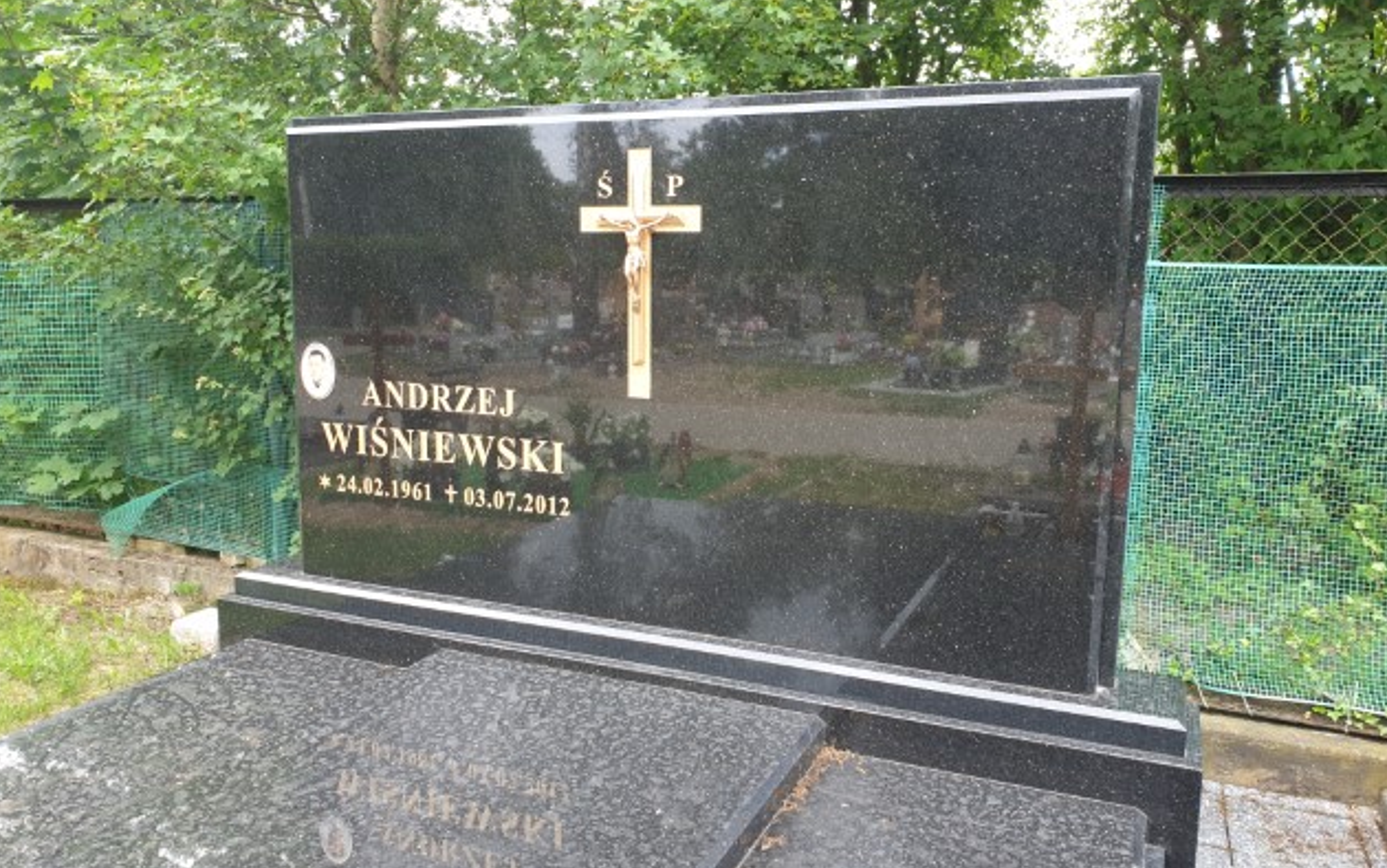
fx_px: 1059
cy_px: 430
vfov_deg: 44.6
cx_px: 696
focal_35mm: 28
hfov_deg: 66.5
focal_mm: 4.3
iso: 50
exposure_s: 1/100
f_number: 2.4
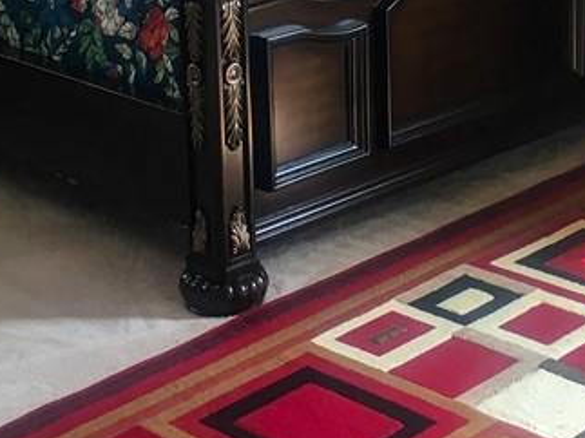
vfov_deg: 15.7
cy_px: -33
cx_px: 321
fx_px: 1554
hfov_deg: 21.3
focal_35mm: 92
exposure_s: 1/30
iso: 50
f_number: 2.2
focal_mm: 4.15
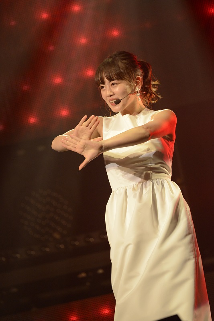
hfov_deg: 3.4
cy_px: 160
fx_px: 3568
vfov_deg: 5.2
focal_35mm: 400
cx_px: 107
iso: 3200
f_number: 5.6
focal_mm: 400
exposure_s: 1/500
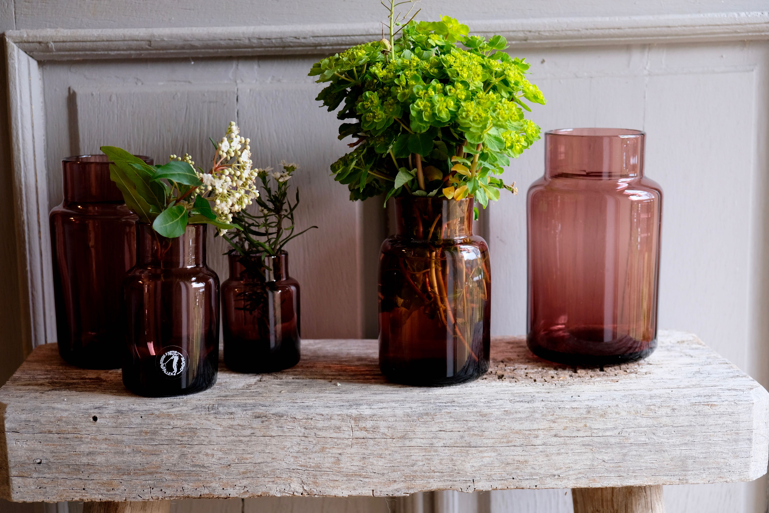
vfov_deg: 24.2
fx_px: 1196
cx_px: 384
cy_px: 256
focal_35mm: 56
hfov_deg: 35.6
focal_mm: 37.4
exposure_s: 1/125
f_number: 3.6
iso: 800
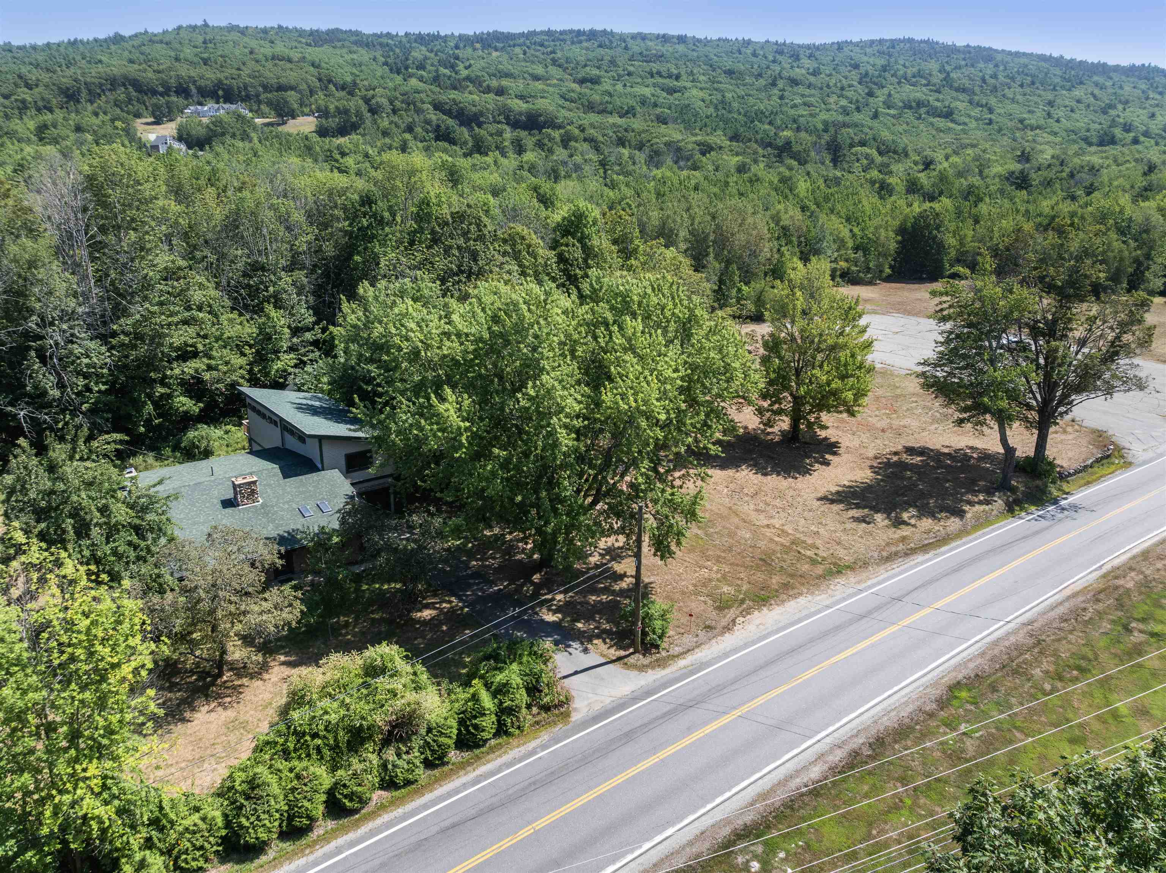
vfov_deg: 56.8
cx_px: 583
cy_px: 436
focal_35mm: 24
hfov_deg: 71.6
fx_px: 808
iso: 130
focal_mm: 12.29
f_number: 2.8
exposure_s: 1/1600
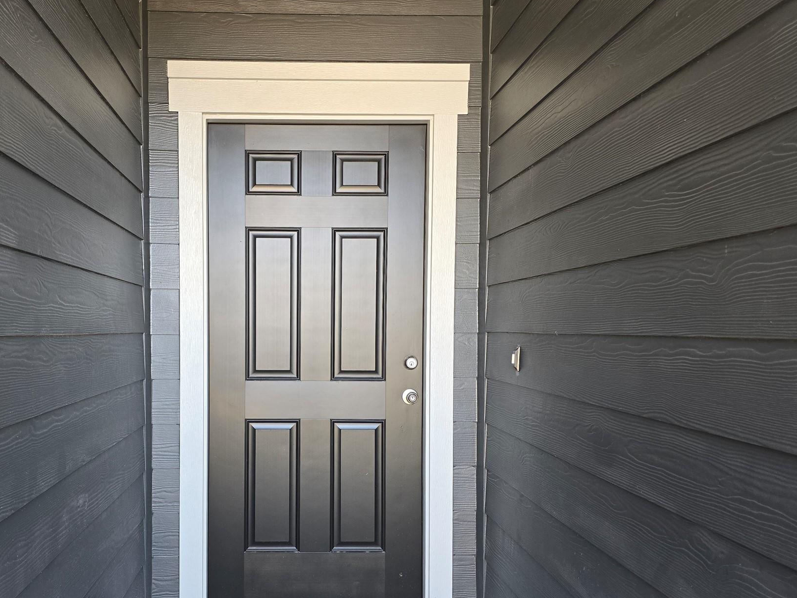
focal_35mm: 29
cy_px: 359
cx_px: 305
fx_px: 668
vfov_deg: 47.9
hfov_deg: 60.9
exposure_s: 1/120
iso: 160
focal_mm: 6.3
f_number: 1.7
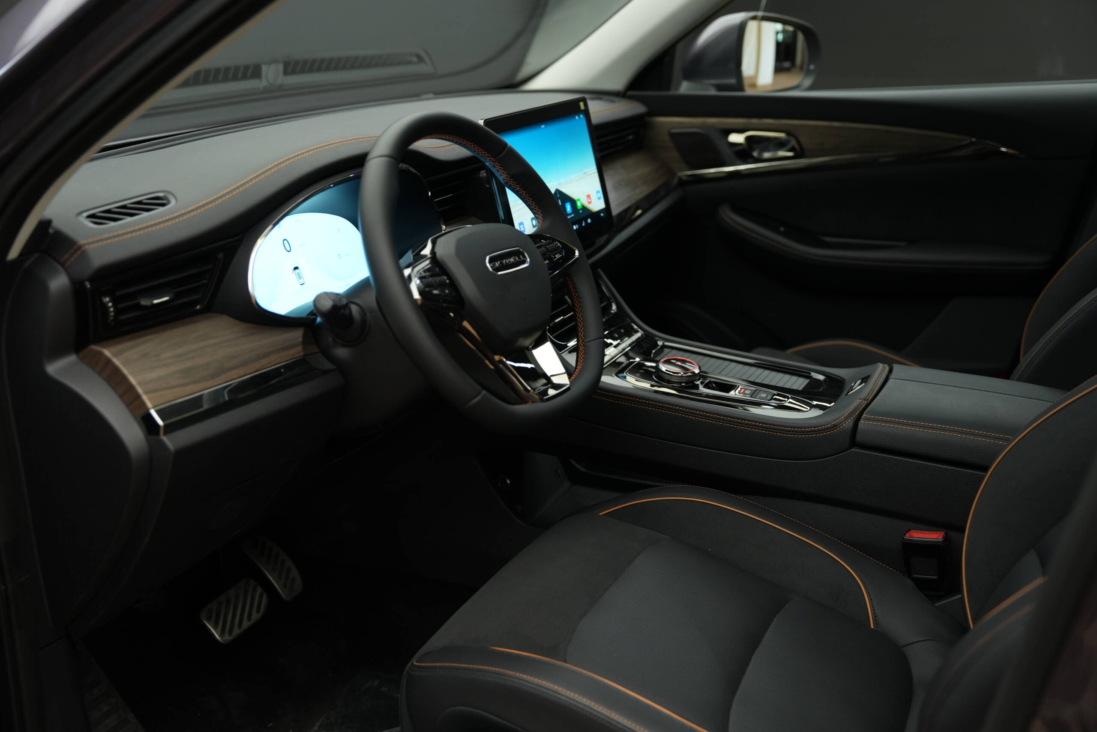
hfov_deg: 50.7
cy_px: 366
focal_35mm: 38
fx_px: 1158
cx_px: 548
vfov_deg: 35.1
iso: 1000
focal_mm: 38
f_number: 2.8
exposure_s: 1/100
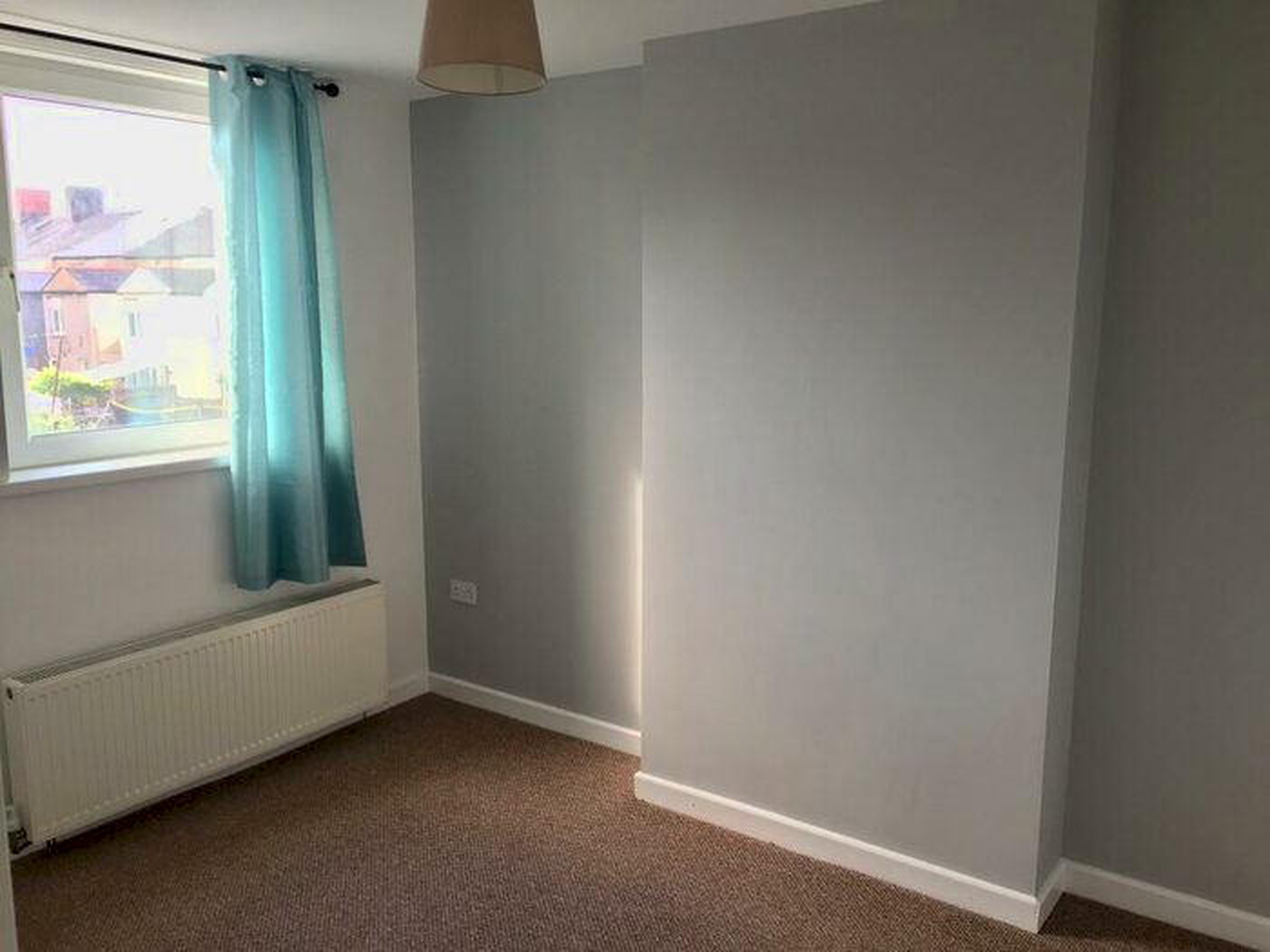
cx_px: 635
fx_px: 1064
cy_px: 476
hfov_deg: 61.7
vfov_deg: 48.2
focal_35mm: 29
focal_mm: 4.15
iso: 40
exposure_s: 1/50
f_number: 2.2
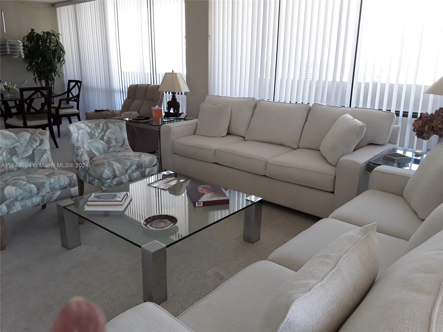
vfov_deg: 51.4
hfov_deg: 65.3
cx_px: 222
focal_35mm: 27
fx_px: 346
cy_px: 166
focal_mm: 2.91
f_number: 1.9
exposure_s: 1/120
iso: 80
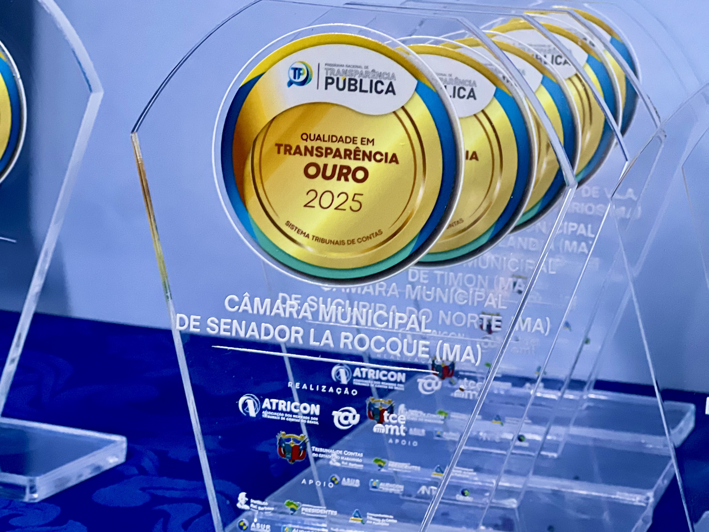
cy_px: 266
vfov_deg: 19.1
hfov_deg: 25.3
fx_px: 1577
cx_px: 354
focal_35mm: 77
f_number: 2.8
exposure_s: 1/40
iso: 320
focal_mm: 9
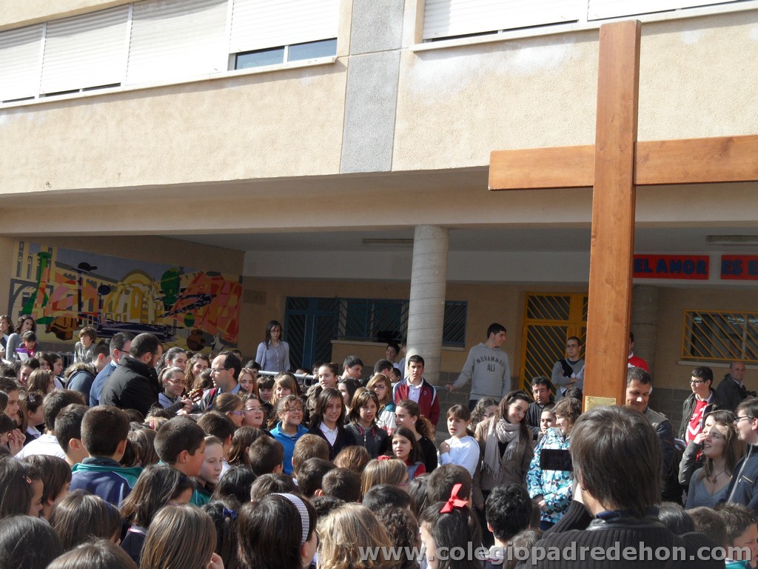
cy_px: 284
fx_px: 1095
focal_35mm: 50
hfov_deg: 38.2
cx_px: 379
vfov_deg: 29.1
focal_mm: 8.2
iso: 80
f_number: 3.8
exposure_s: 1/500
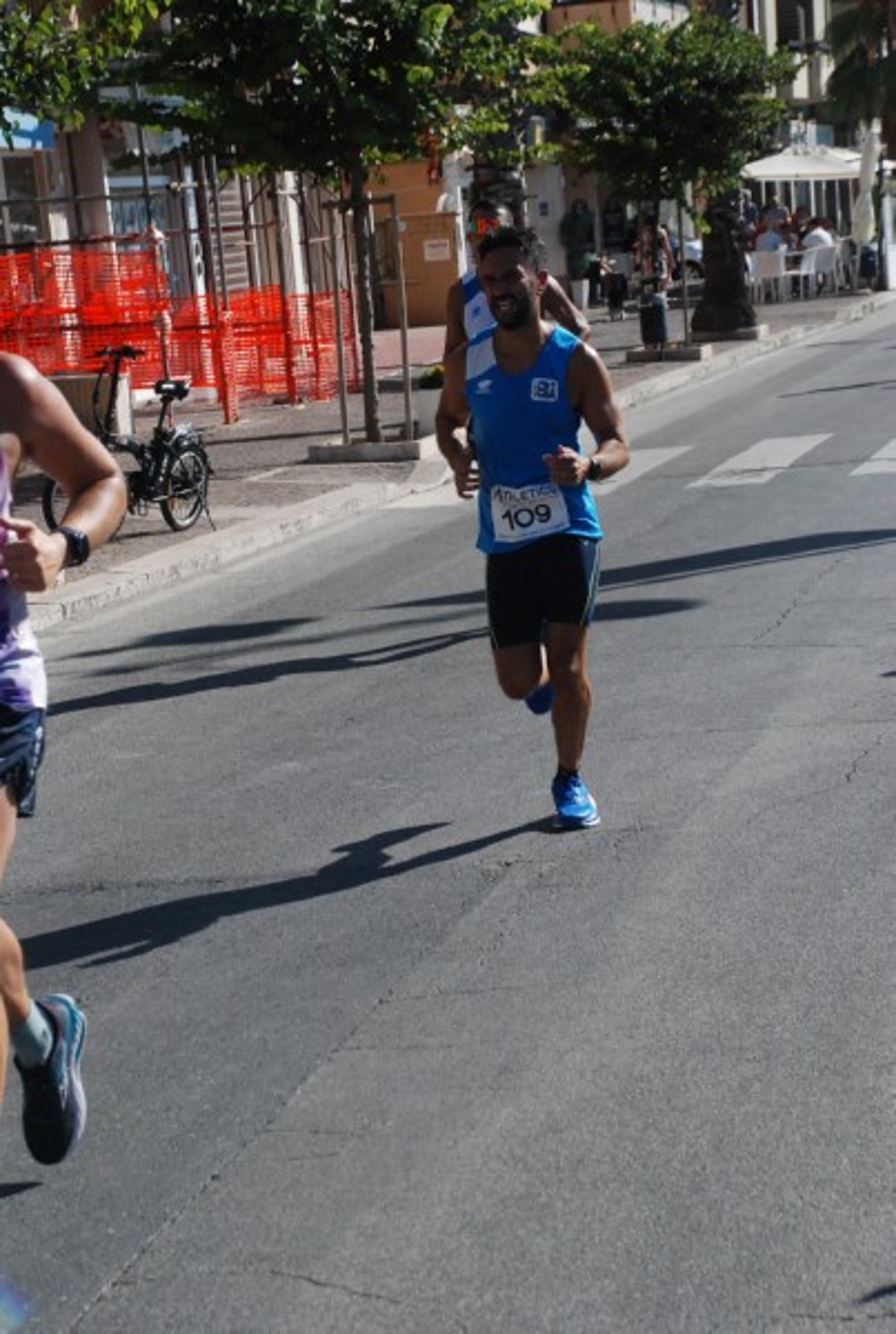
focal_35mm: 93
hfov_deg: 14.8
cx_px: 448
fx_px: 3454
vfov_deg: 21.9
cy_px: 667
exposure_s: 1/2000
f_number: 8
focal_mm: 62
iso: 1000
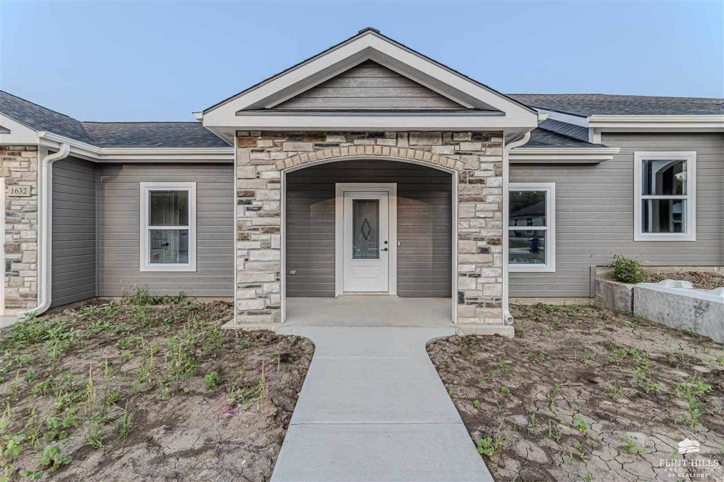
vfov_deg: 77.3
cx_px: 362
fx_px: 302
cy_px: 241
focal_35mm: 15
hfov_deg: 100.4
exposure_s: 1/100
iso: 100
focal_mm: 10
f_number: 6.3
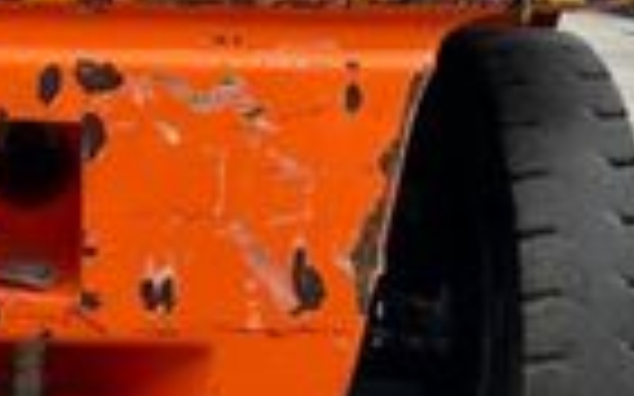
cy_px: -306
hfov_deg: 18.5
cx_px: -81
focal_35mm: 108
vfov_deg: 11.3
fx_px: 1865
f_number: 1.78
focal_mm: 6.86
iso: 80
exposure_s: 1/1272
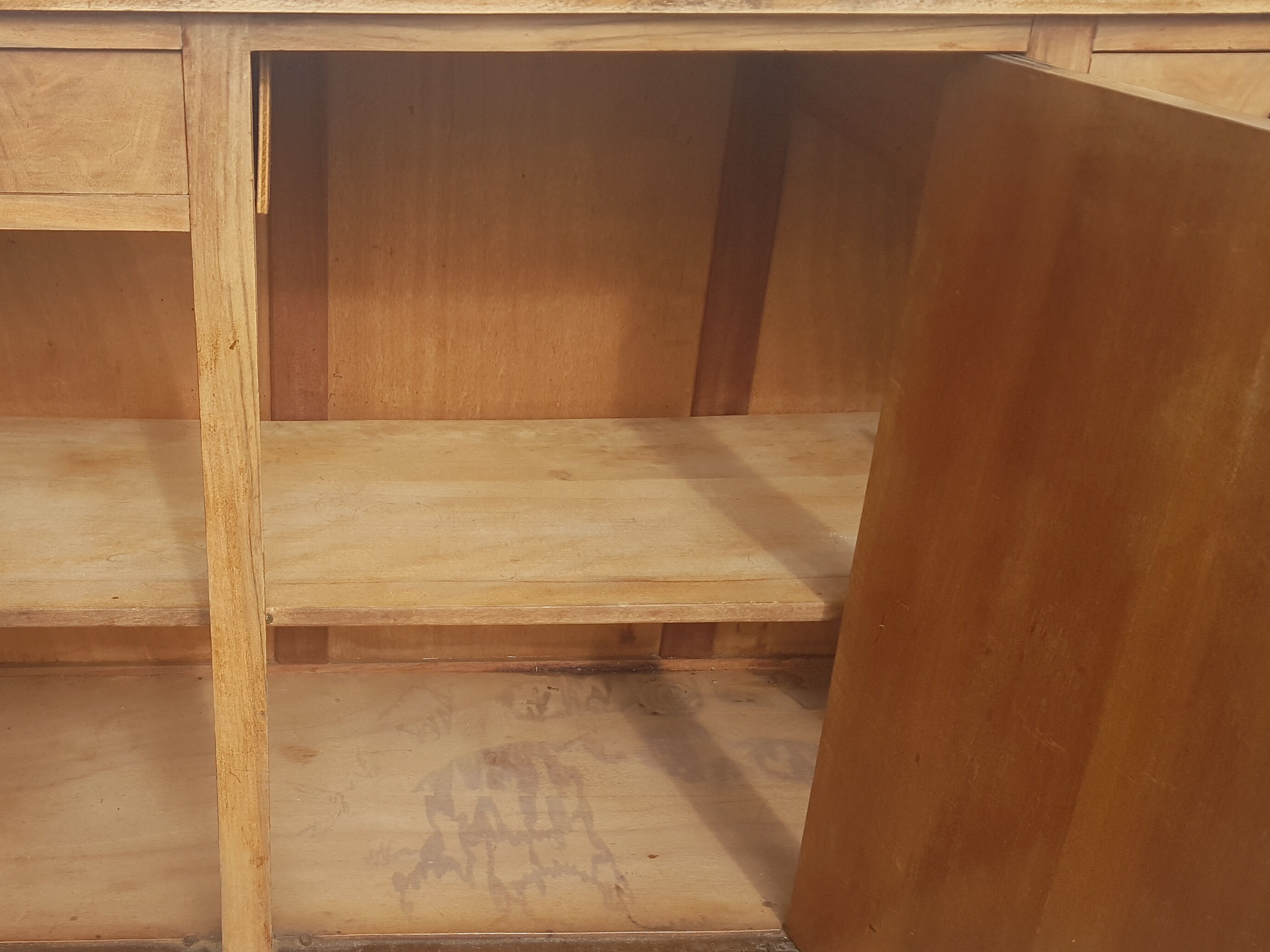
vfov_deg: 37.7
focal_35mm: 38
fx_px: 1394
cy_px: 508
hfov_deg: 47.5
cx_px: 349
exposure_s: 1/1096
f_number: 1.7
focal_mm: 4.2
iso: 50
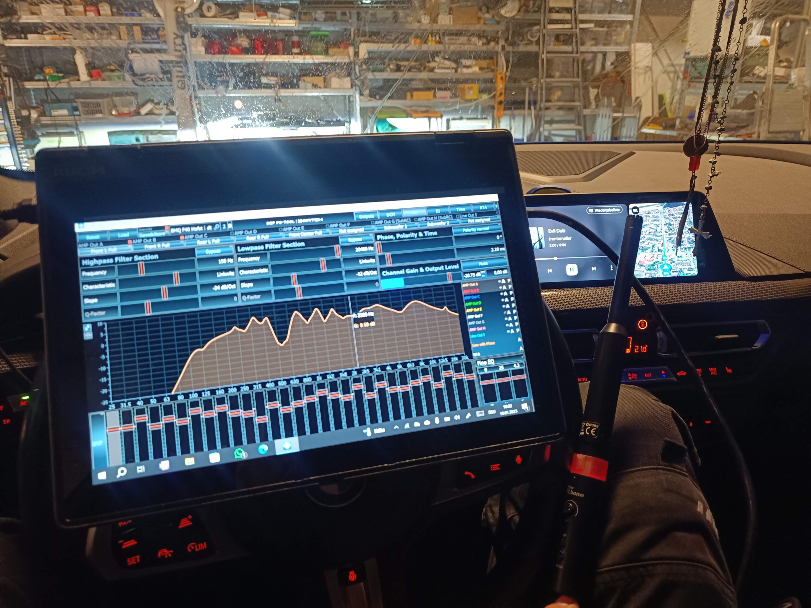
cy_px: 304
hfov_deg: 71.6
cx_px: 406
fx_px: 562
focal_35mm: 24
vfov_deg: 56.8
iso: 900
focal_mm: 5.59
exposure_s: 1/25
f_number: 1.88
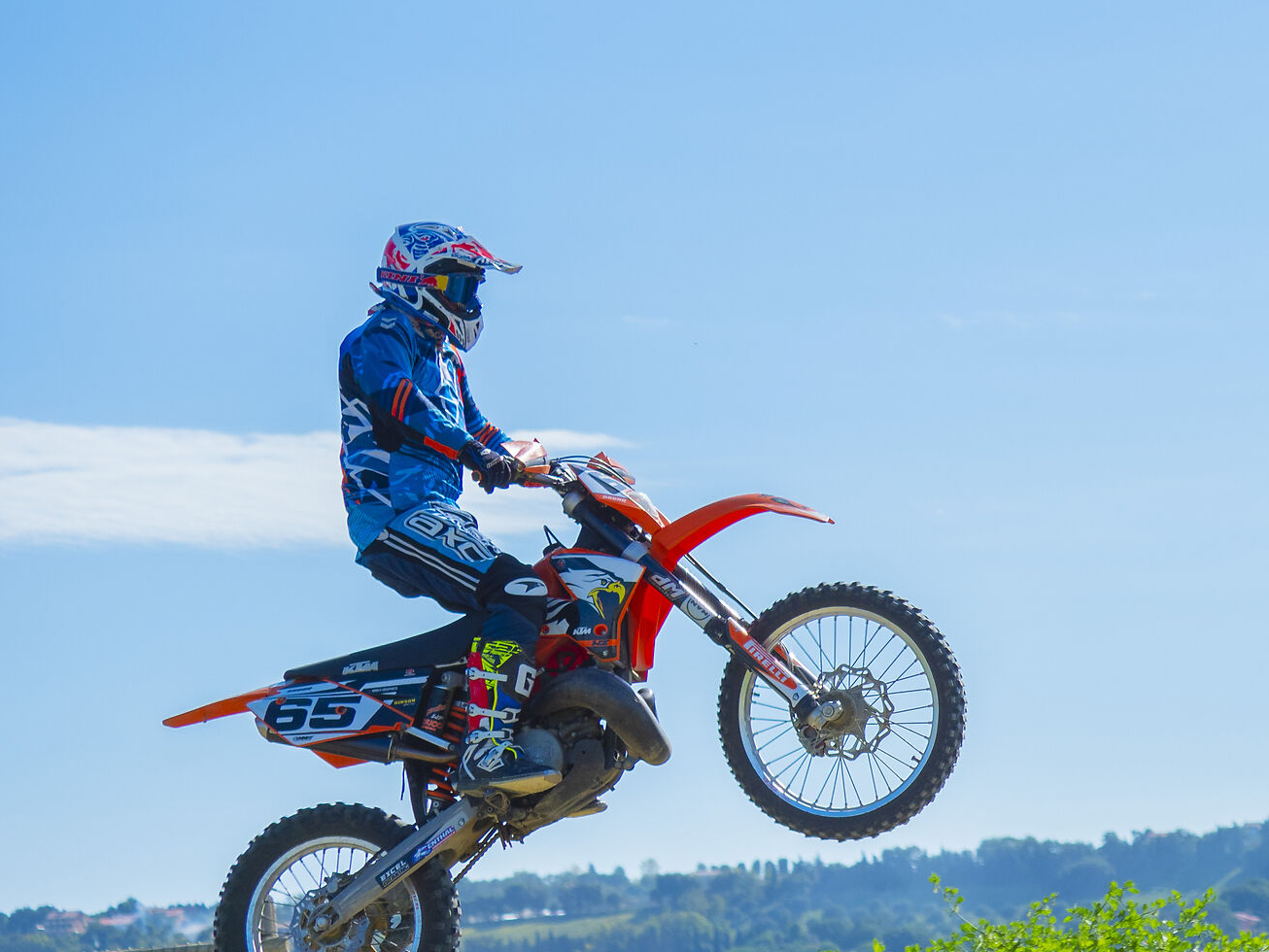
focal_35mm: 147
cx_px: 1072
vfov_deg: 10.1
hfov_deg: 13.3
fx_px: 5390
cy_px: 756
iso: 200
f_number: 2.8
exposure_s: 1/3200
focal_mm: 40
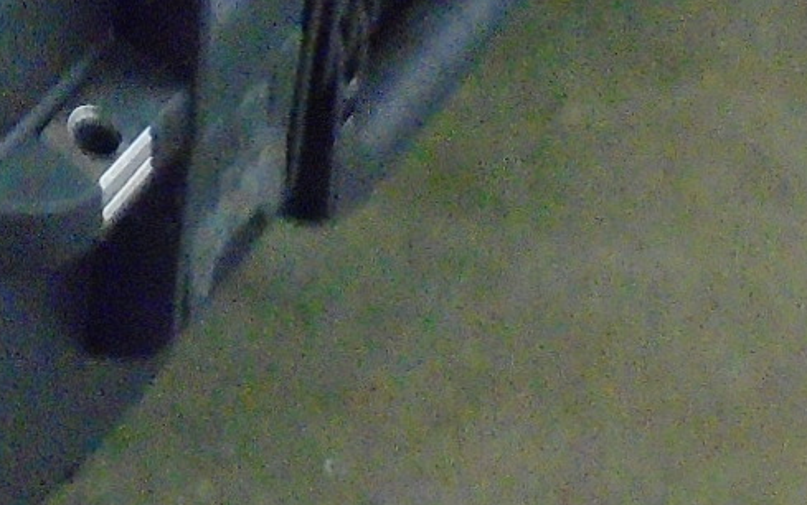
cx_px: 53
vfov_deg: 8.7
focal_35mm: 146
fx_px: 3212
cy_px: -330
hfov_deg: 14.2
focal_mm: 4.6
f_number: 3.2
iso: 800
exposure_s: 1/13
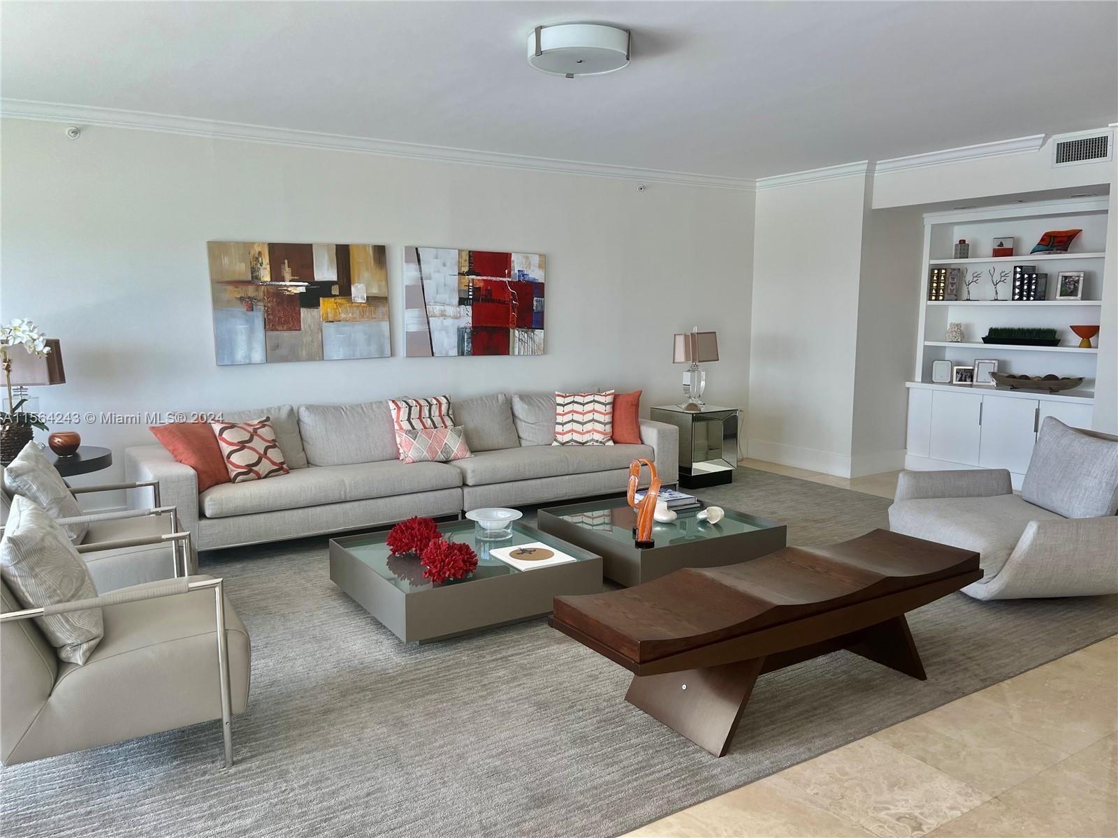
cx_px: 559
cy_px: 419
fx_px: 840
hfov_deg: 67.3
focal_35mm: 26
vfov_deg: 53.1
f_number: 1.6
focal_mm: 5.1
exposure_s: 1/120
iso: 50
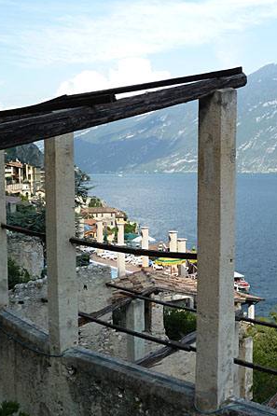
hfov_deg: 31.5
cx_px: 197
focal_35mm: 42
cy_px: 209
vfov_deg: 46.4
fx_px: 485
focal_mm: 5
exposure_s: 1/320
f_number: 4
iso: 80
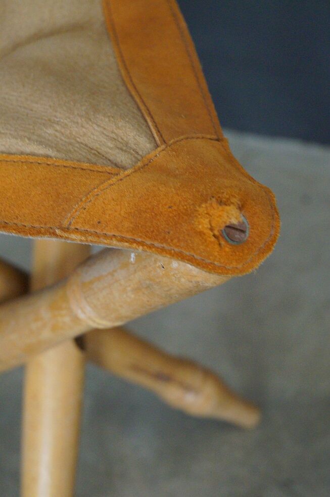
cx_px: 165
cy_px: 248
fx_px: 1130
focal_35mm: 82
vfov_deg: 24.8
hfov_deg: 16.6
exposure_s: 1/60
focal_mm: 55
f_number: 6.3
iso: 3200
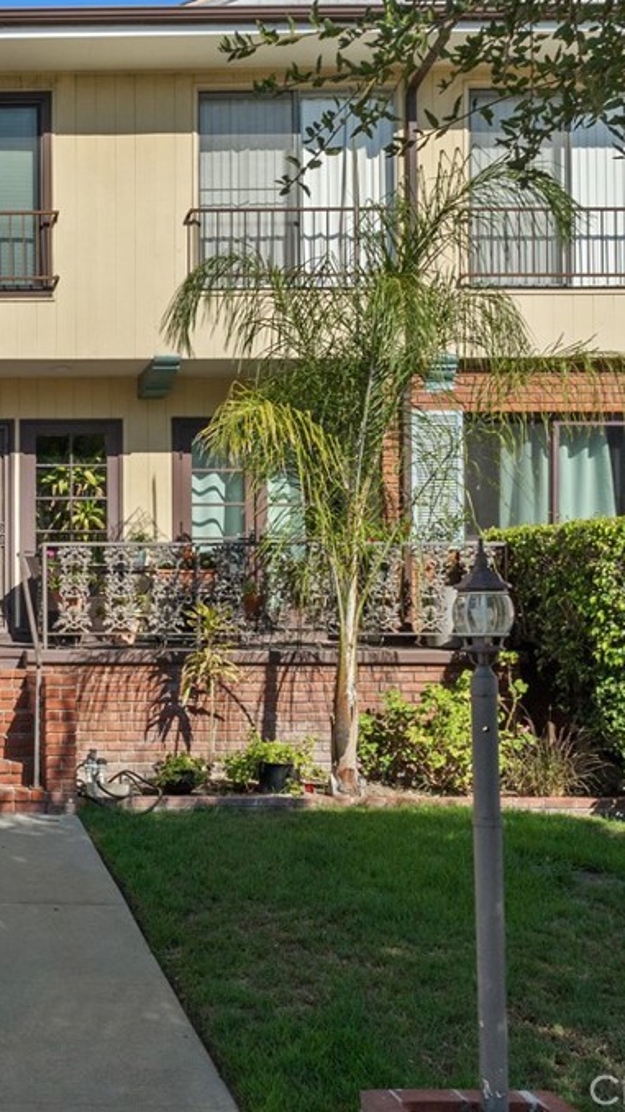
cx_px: -103
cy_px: 554
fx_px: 1120
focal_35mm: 38
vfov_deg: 52.8
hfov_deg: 27.8
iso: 320
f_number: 13
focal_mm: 16
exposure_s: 1/160
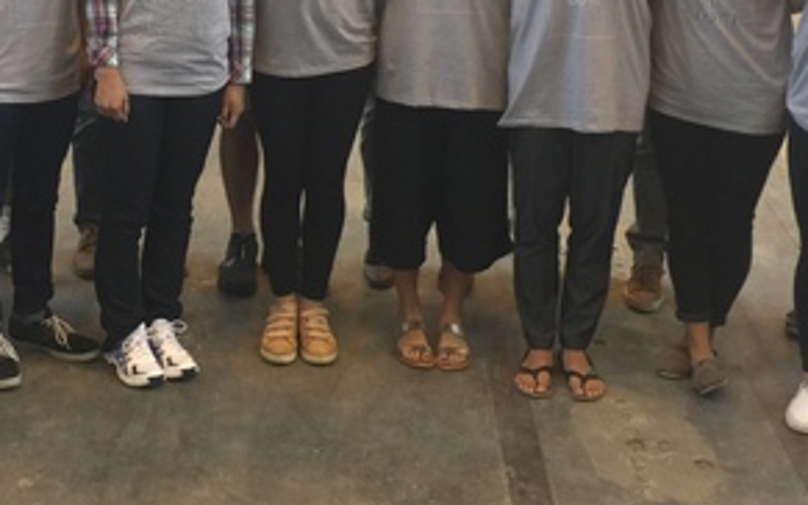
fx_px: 1674
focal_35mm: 76
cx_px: 211
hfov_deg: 26.8
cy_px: 53
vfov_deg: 16.9
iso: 32
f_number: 2.2
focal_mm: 4.15
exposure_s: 1/30
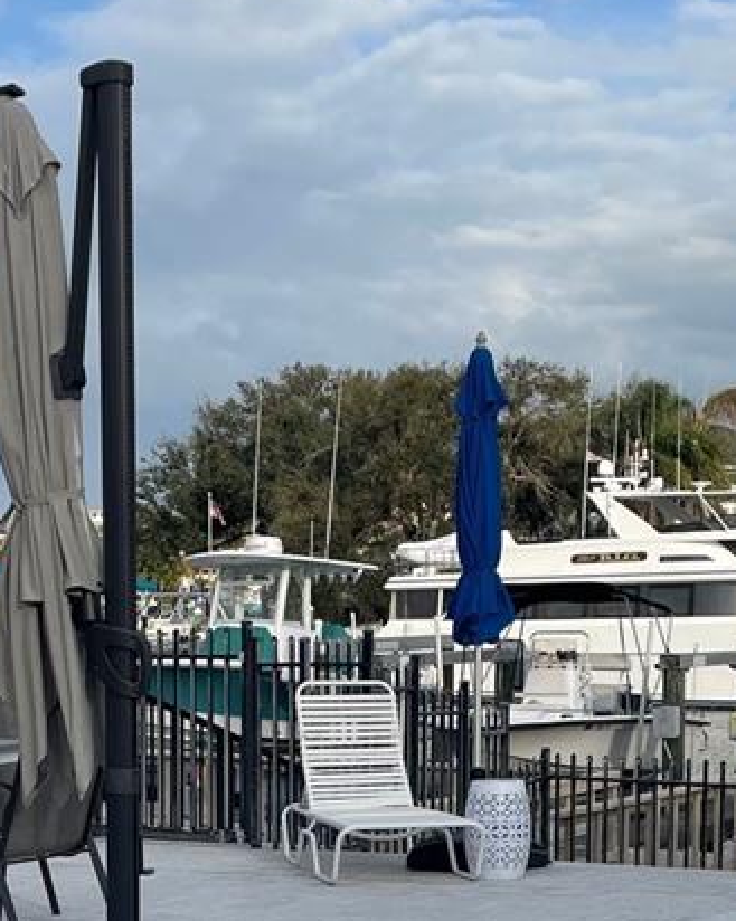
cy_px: 845
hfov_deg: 20.6
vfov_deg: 24.9
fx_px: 2017
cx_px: 233
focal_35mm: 74
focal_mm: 4.2
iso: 32
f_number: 1.6
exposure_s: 1/3300
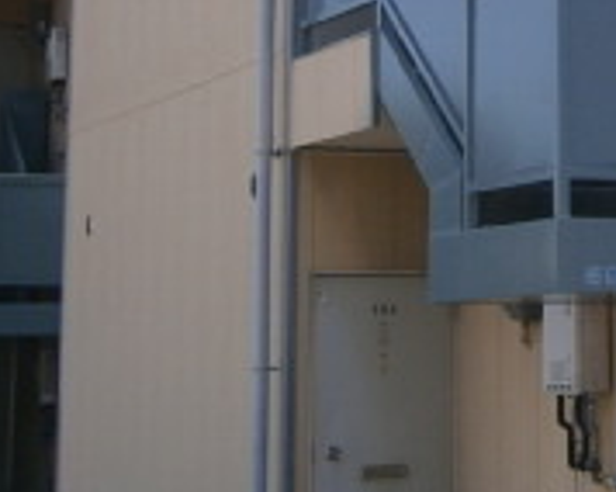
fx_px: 1985
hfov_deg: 16.9
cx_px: 737
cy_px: 21
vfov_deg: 13.9
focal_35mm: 109
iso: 80
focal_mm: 5.5
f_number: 2.9
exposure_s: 1/800
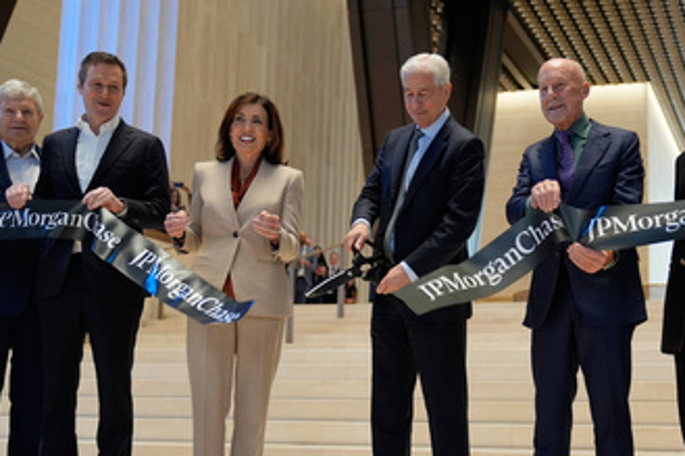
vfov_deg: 24.1
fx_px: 1065
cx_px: 500
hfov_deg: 35.0
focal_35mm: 56
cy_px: 261
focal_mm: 36
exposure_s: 1/250
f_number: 2.8
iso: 1600
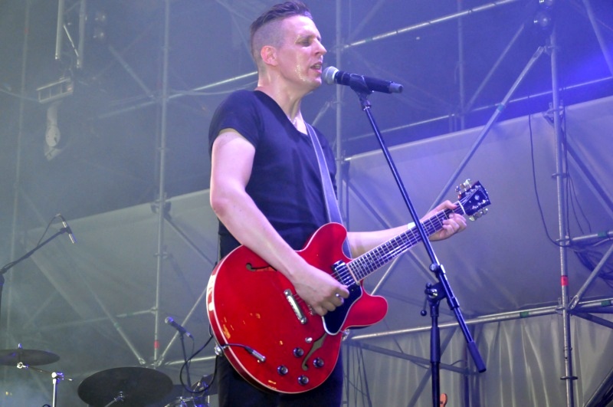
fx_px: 1326
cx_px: 306
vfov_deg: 17.4
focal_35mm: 78
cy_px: 204
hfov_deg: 26.0
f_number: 5
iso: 3200
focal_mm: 52
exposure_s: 1/60
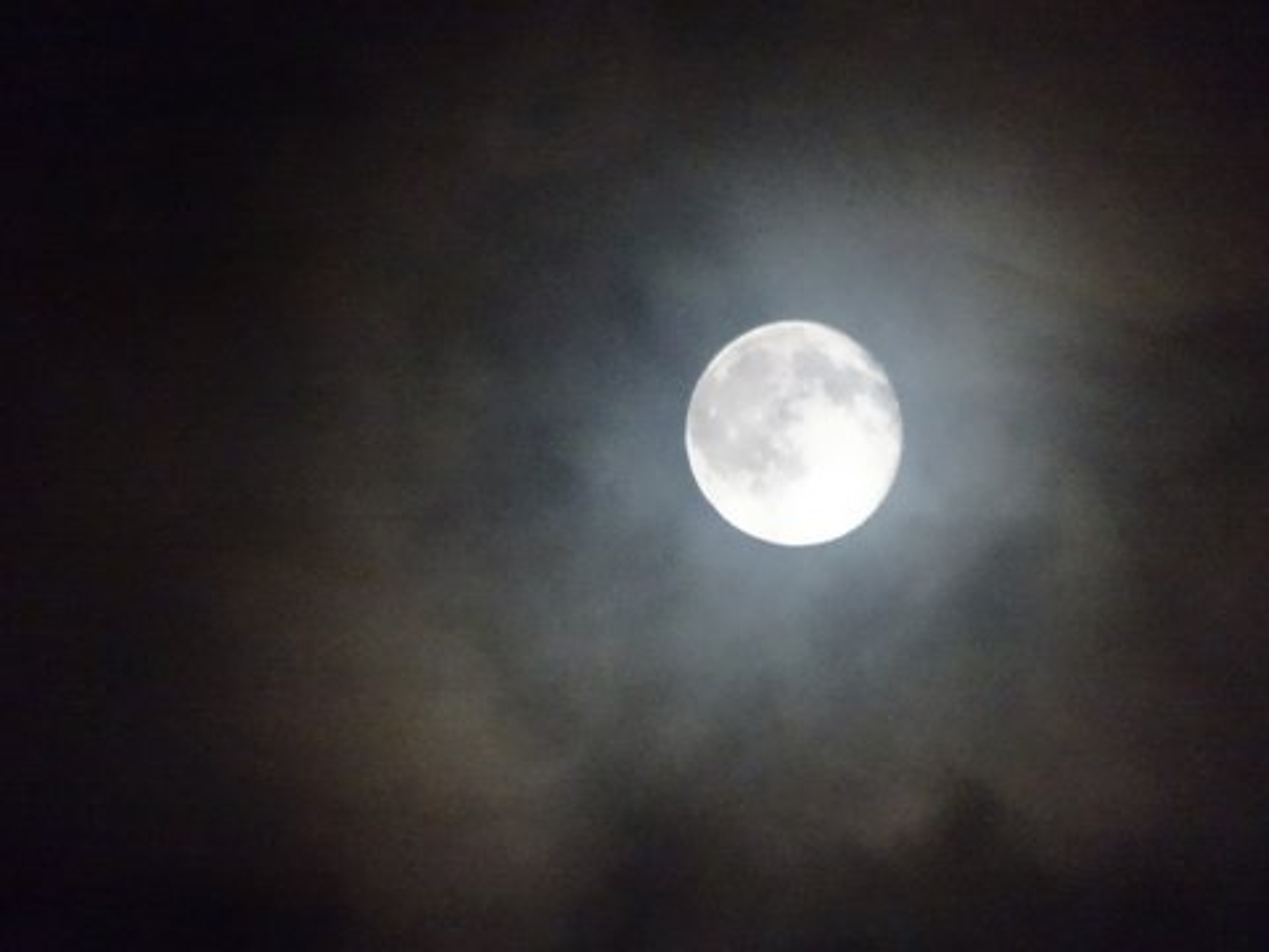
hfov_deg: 2.9
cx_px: 634
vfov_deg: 2.2
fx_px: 25222
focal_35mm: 688
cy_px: 476
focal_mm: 117.61
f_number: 6.3
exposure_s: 1/60
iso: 3200
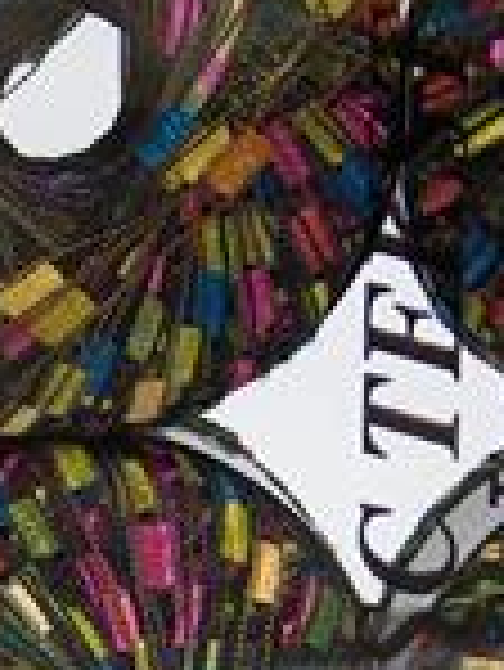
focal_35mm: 140
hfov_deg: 10.6
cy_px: 461
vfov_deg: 14.1
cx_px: 90
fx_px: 2714
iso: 200
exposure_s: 1/8.27
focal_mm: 10.64
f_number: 2.8
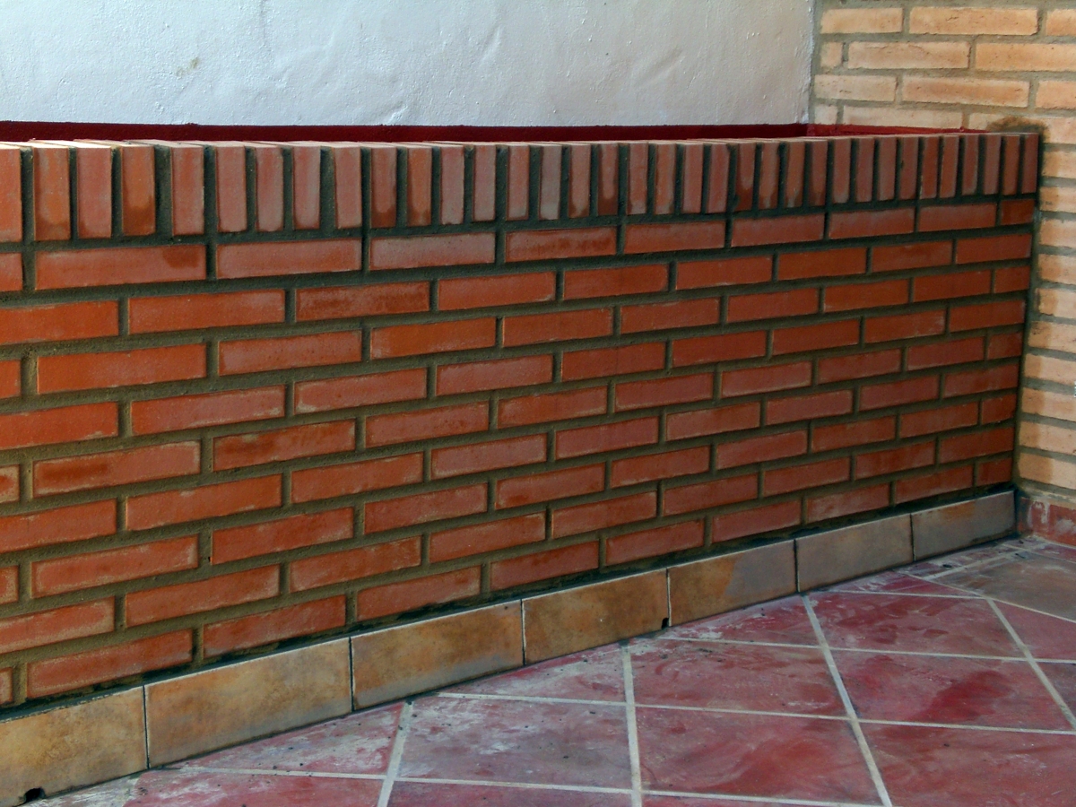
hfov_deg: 30.7
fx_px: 1958
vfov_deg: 23.3
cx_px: 538
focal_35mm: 63
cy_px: 404
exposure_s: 1/200
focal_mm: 10.4
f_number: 4
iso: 100
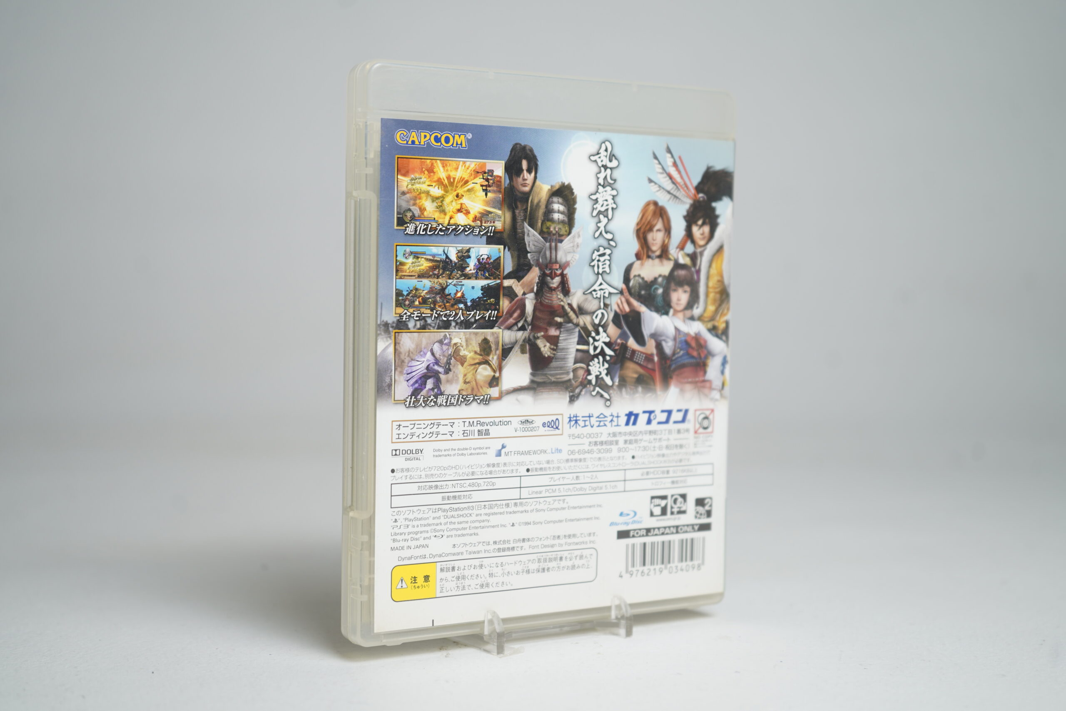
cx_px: 533
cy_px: 356
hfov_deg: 40.3
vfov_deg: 27.5
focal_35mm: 49
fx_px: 1451
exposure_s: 1/50
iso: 160
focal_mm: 49
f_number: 4.5
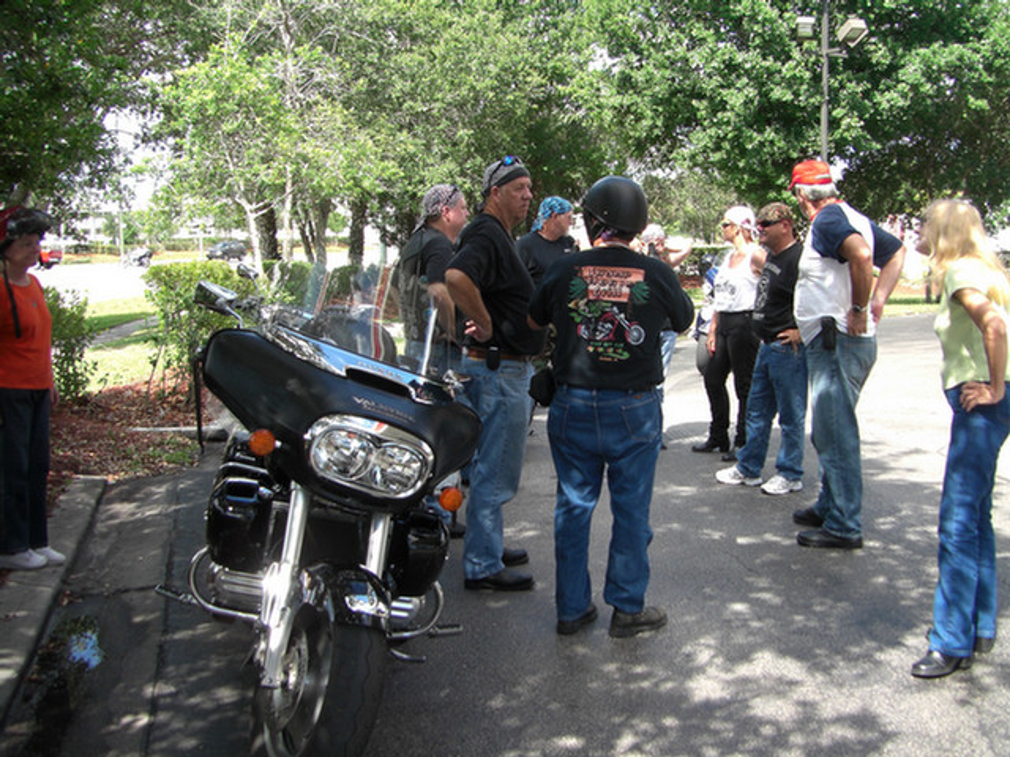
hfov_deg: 49.0
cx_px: 505
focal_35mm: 38
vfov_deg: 37.7
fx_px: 1109
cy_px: 378
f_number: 3.4
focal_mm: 6.3
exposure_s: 1/160
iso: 64
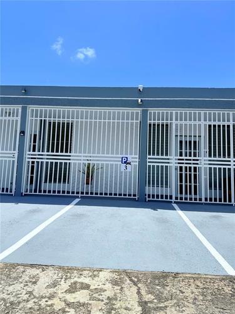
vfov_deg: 71.6
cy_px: 157
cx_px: 118
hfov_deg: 56.8
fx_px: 217
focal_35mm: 24
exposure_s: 1/7353
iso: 80
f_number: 1.78
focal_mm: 6.76
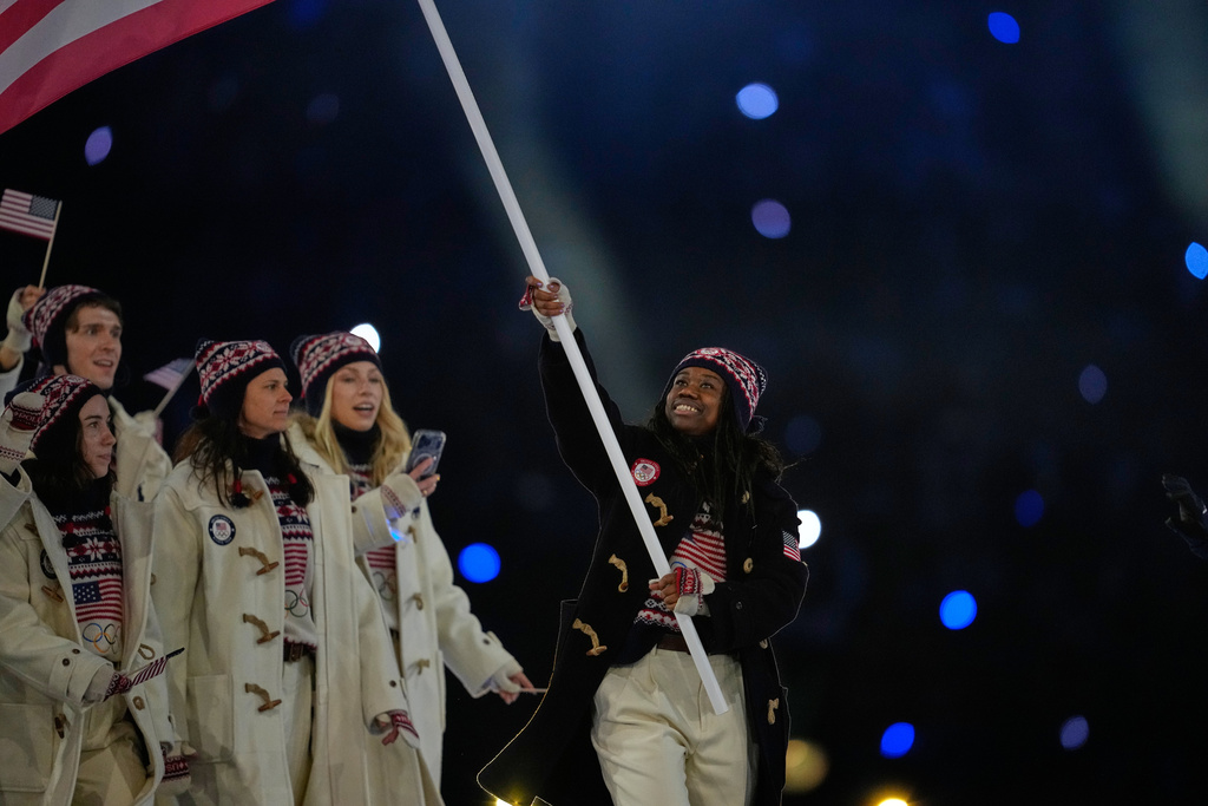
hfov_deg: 5.2
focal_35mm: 400
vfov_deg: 3.4
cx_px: 604
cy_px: 403
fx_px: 13423
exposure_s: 1/1000
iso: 5000
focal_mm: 400
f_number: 2.8
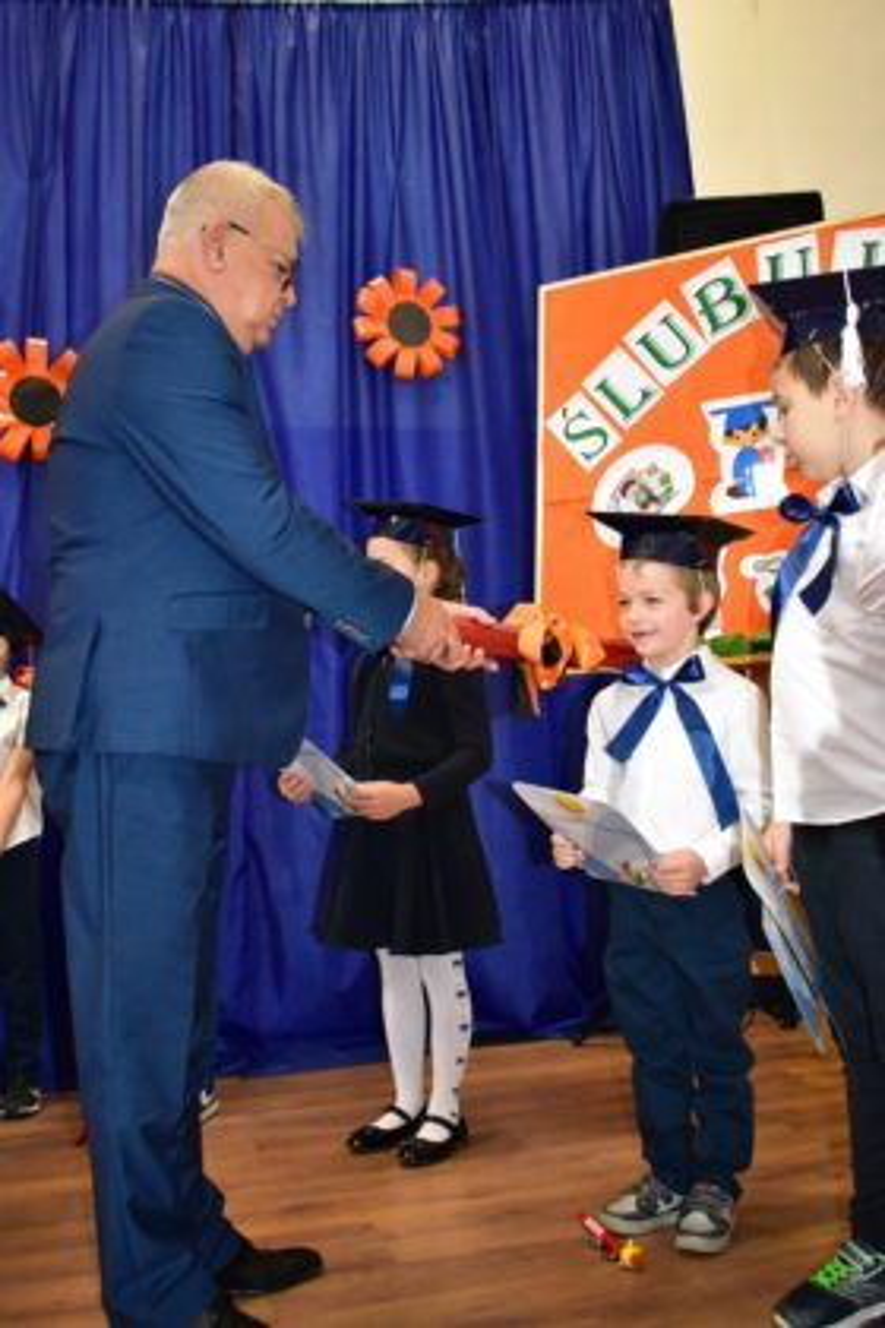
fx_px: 1217
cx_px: 442
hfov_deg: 40.0
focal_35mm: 33
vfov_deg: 57.2
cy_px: 664
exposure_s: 1/200
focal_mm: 22
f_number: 4
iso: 6400
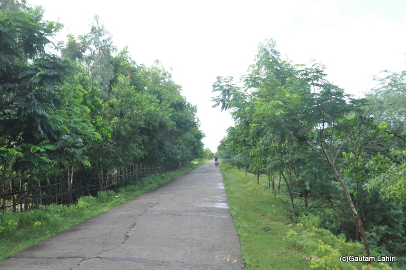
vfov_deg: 46.3
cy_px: 132
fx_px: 316
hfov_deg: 65.5
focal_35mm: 28
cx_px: 196
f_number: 8
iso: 1250
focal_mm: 18
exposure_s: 1/250
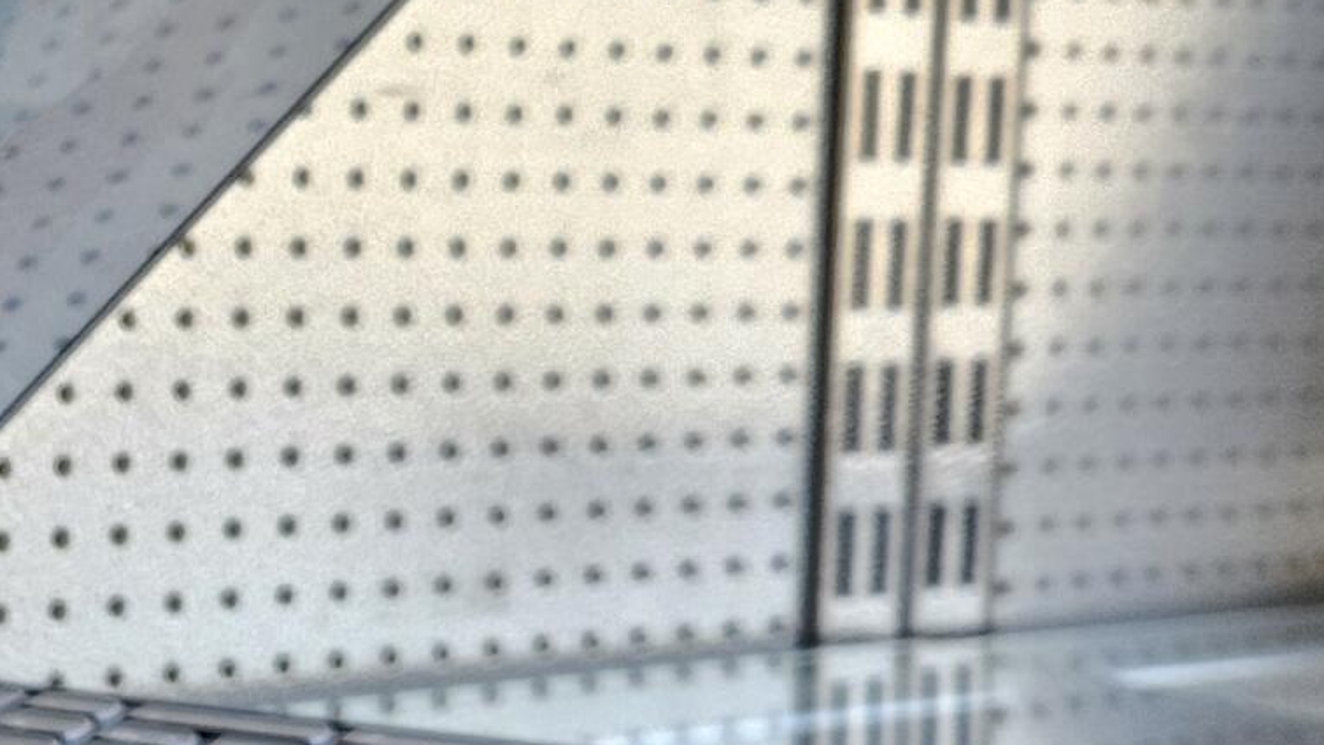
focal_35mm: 85
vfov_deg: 14.2
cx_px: -284
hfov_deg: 22.9
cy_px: 289
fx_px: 2985
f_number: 1.8
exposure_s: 1/100
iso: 500
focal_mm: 5.4
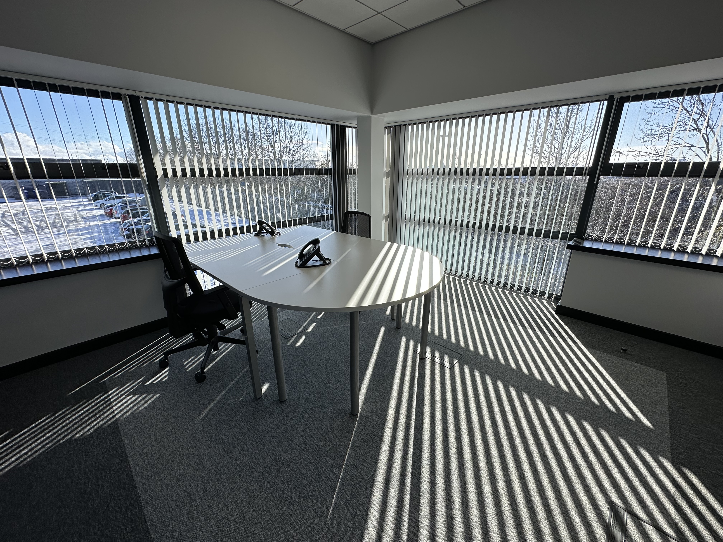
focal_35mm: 14
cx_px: 362
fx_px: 292
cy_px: 271
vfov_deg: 85.7
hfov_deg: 102.1
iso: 40
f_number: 2.2
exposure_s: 1/662
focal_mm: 2.22
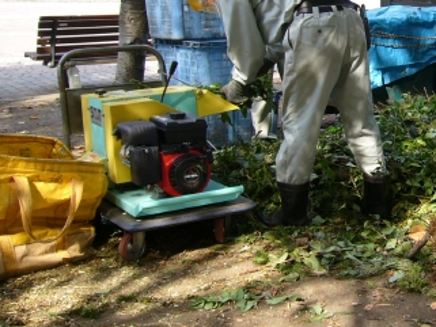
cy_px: 81
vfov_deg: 21.7
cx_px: 412
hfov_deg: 27.6
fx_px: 844
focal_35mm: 67
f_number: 2.8
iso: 80
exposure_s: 1/160
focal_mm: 5.8
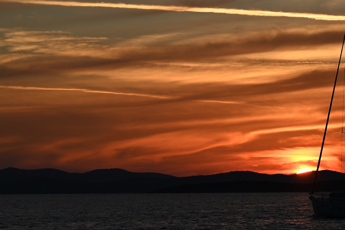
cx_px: 217
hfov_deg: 10.2
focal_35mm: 202
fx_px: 1936
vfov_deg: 6.8
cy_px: 65
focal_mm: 125
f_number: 6.3
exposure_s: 1/640
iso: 100
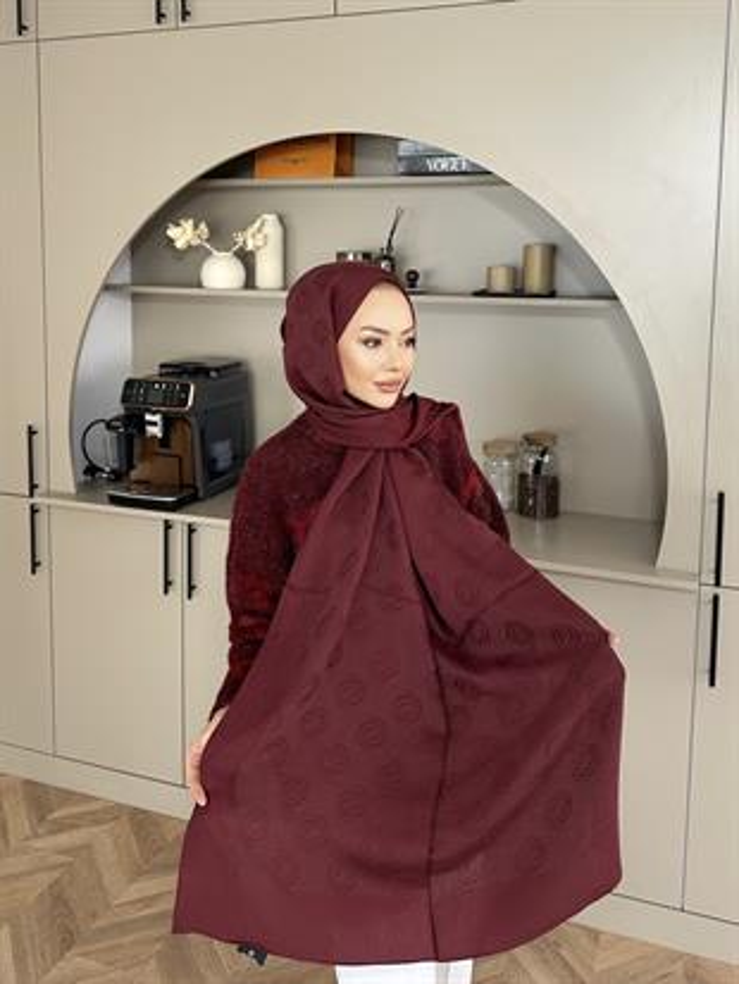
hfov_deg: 56.8
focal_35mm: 24
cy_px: 492
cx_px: 370
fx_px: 683
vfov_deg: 71.6
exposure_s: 1/121
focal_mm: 6.86
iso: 100
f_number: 1.78
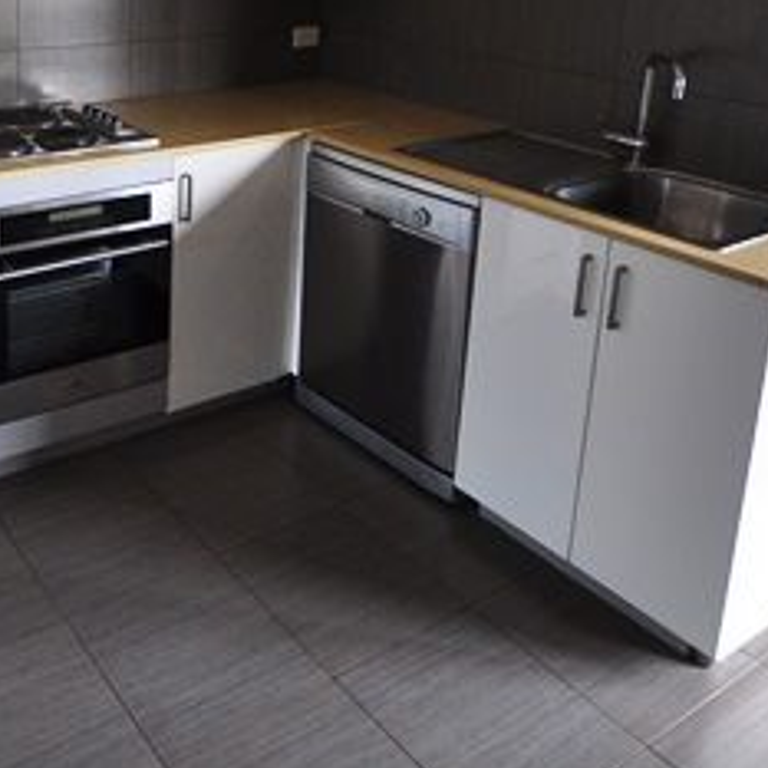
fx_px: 879
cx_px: 122
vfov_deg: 43.4
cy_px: 87
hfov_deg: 44.2
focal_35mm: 35
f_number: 4
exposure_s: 1/60
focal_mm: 10
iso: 640
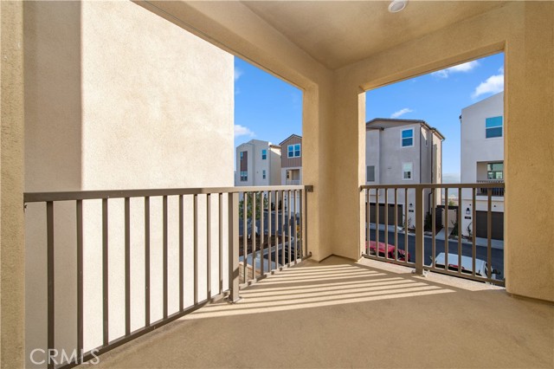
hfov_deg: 104.3
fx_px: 215
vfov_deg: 81.1
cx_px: 277
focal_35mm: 14
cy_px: 184
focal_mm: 14
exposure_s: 1/200
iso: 100
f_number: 8
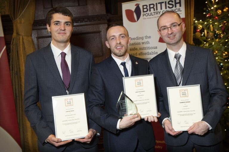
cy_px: 76
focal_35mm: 45
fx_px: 286
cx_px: 114
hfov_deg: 43.6
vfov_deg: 29.8
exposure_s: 1/30
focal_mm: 45
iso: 800
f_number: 5.6
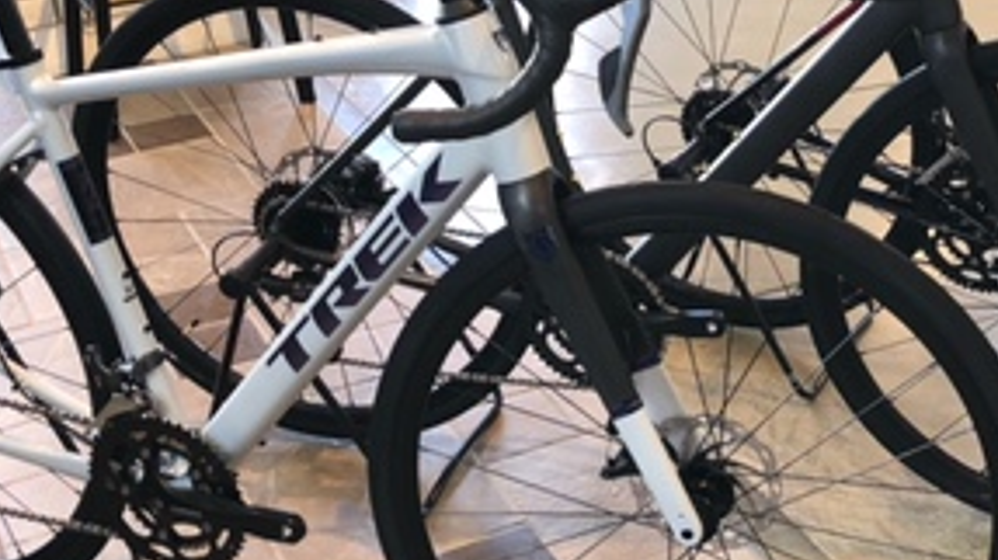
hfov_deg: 30.5
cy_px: 219
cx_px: 751
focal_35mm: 68
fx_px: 1798
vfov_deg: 17.7
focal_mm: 3.99
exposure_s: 1/17
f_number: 1.8
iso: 40
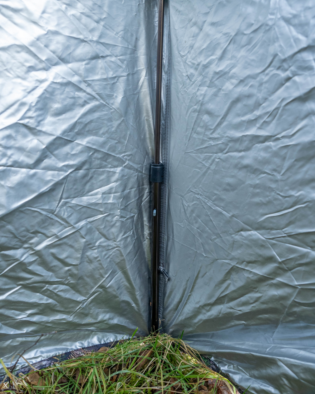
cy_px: 198
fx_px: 303
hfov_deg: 54.9
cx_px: 164
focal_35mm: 26
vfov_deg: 66.0
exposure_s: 1/25
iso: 500
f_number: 2.8
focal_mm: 12
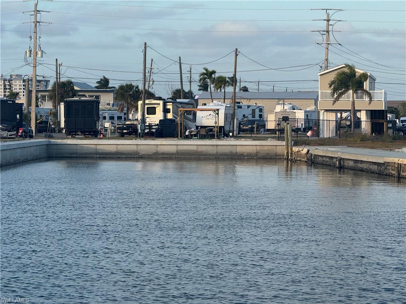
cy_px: 152
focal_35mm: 120
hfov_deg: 16.4
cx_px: 203
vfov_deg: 12.3
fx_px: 1407
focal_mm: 15.66
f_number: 2.8
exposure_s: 1/541
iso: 50
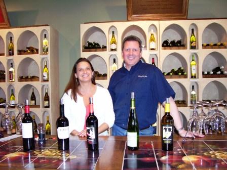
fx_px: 223
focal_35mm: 34
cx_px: 114
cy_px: 85
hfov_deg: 54.0
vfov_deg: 41.8
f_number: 2.7
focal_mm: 5.6
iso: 125
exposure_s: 1/60
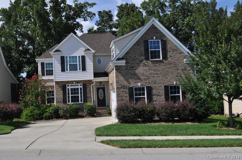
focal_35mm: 39
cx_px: 121
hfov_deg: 49.6
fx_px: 262
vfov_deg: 34.1
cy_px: 80
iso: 200
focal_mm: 26
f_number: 10
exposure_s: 1/400
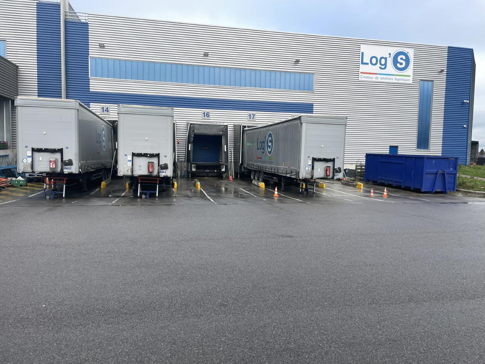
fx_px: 364
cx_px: 242
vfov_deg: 53.1
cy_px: 182
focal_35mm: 26
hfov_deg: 67.3
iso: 32
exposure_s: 1/518
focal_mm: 4.2
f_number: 1.6
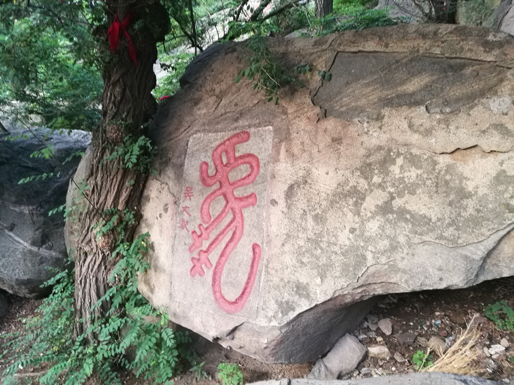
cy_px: 192
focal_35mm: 27
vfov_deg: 51.4
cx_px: 257
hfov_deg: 65.3
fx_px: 401
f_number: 2.2
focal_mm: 4.5
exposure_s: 1/24
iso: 400
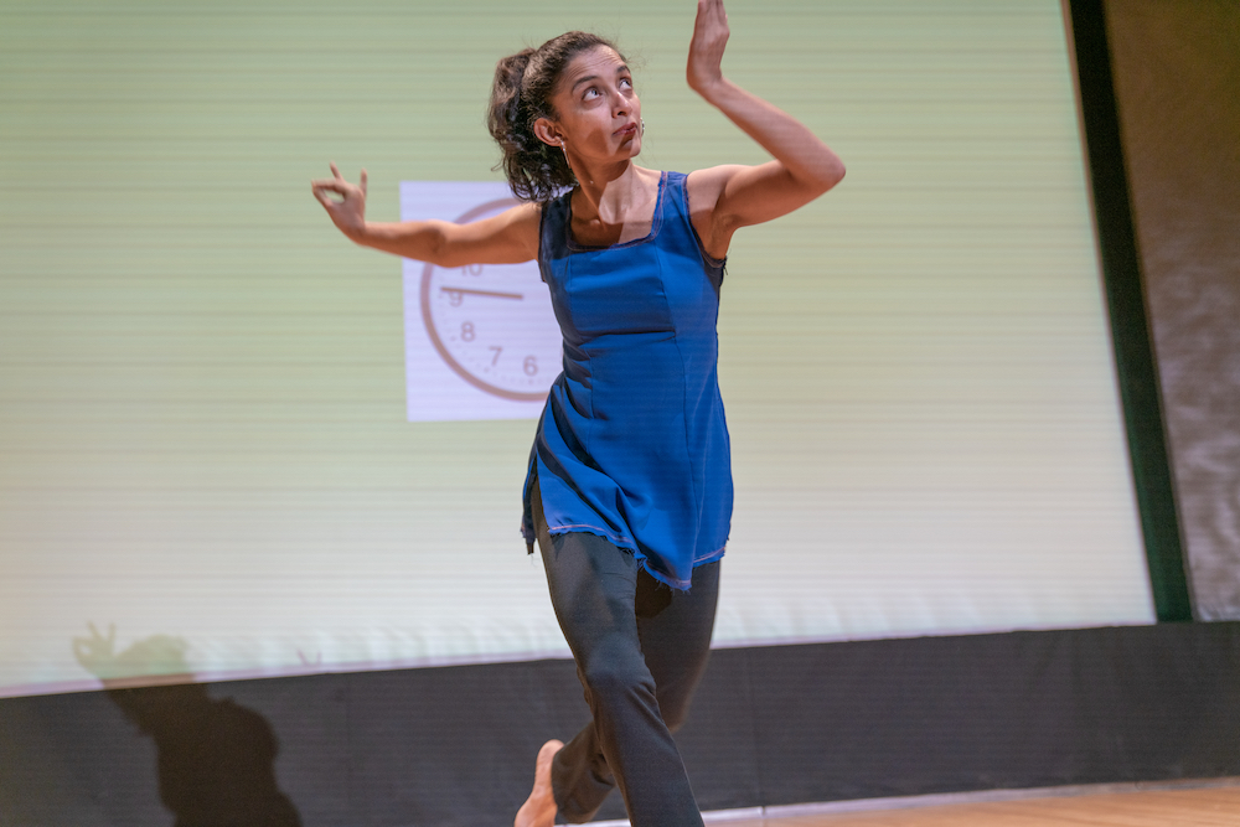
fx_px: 1412
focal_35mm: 41
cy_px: 414
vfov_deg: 32.6
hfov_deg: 47.4
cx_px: 620
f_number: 2.8
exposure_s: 1/125
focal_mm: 41
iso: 800
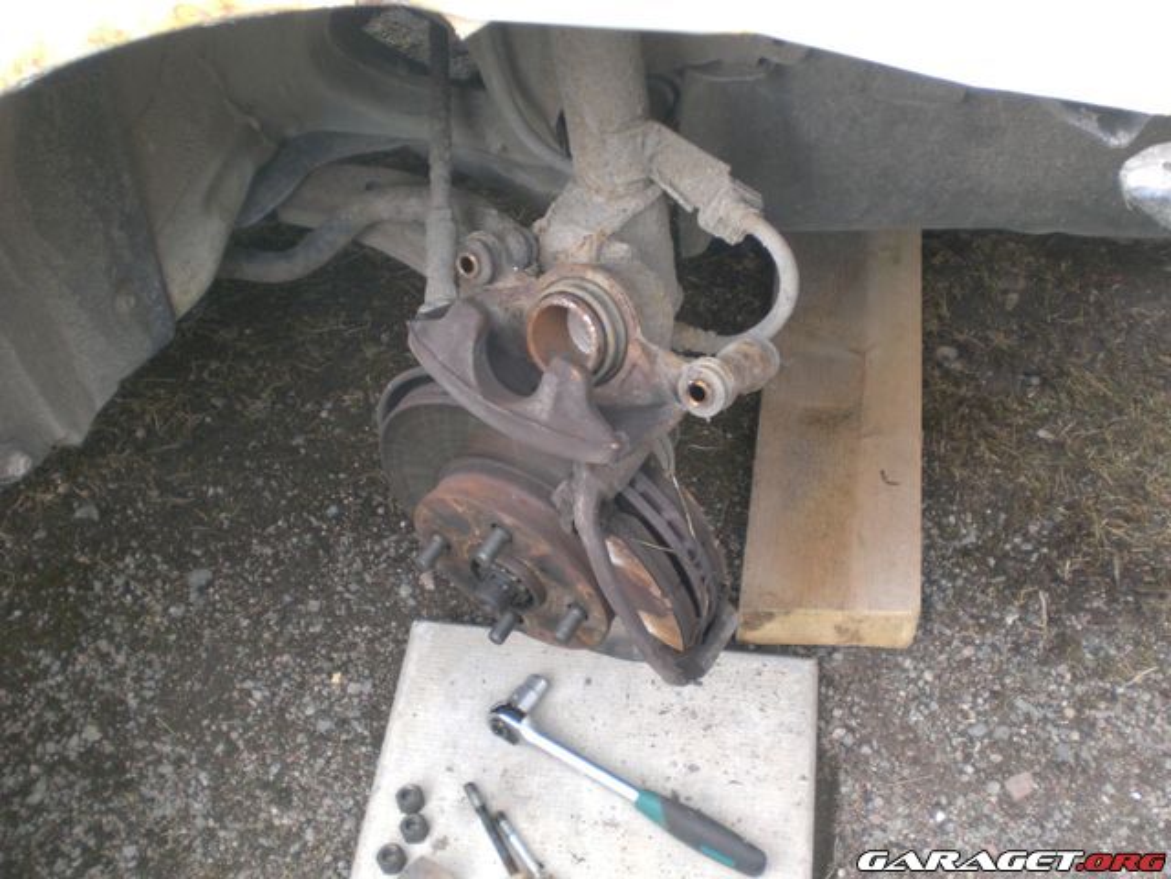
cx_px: 586
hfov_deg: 49.0
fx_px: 1285
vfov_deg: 37.7
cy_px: 440
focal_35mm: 38
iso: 200
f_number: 3.1
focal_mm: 6.3
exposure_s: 1/80
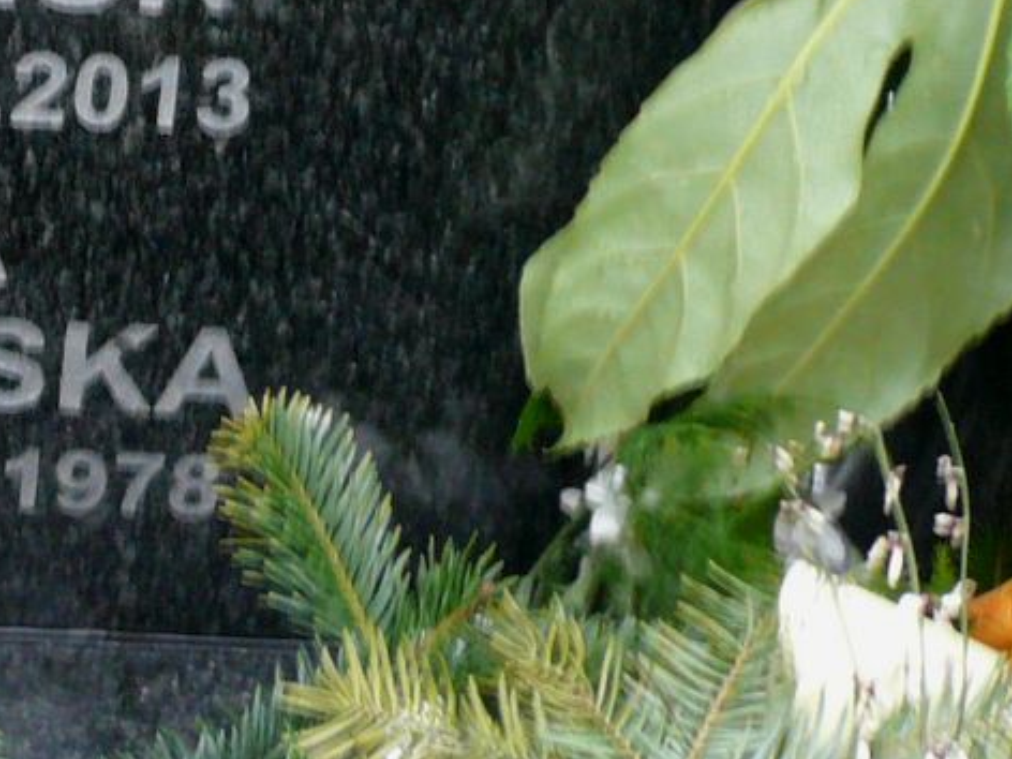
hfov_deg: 20.1
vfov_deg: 16.3
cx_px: -324
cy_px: 48
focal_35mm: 89
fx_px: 2602
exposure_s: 1/15
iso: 125
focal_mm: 4.6
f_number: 2.8
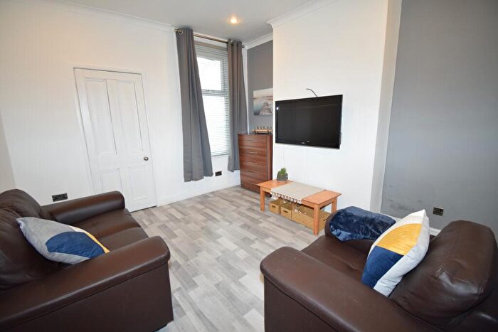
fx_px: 208
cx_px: 249
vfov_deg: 77.4
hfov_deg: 100.4
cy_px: 166
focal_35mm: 15
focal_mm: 10
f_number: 4.5
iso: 720
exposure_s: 1/60
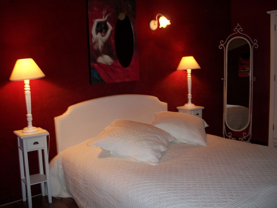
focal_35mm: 35
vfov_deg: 40.7
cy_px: 104
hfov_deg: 52.6
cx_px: 138
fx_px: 280
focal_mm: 6.3
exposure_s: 1/30
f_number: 3.1
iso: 160
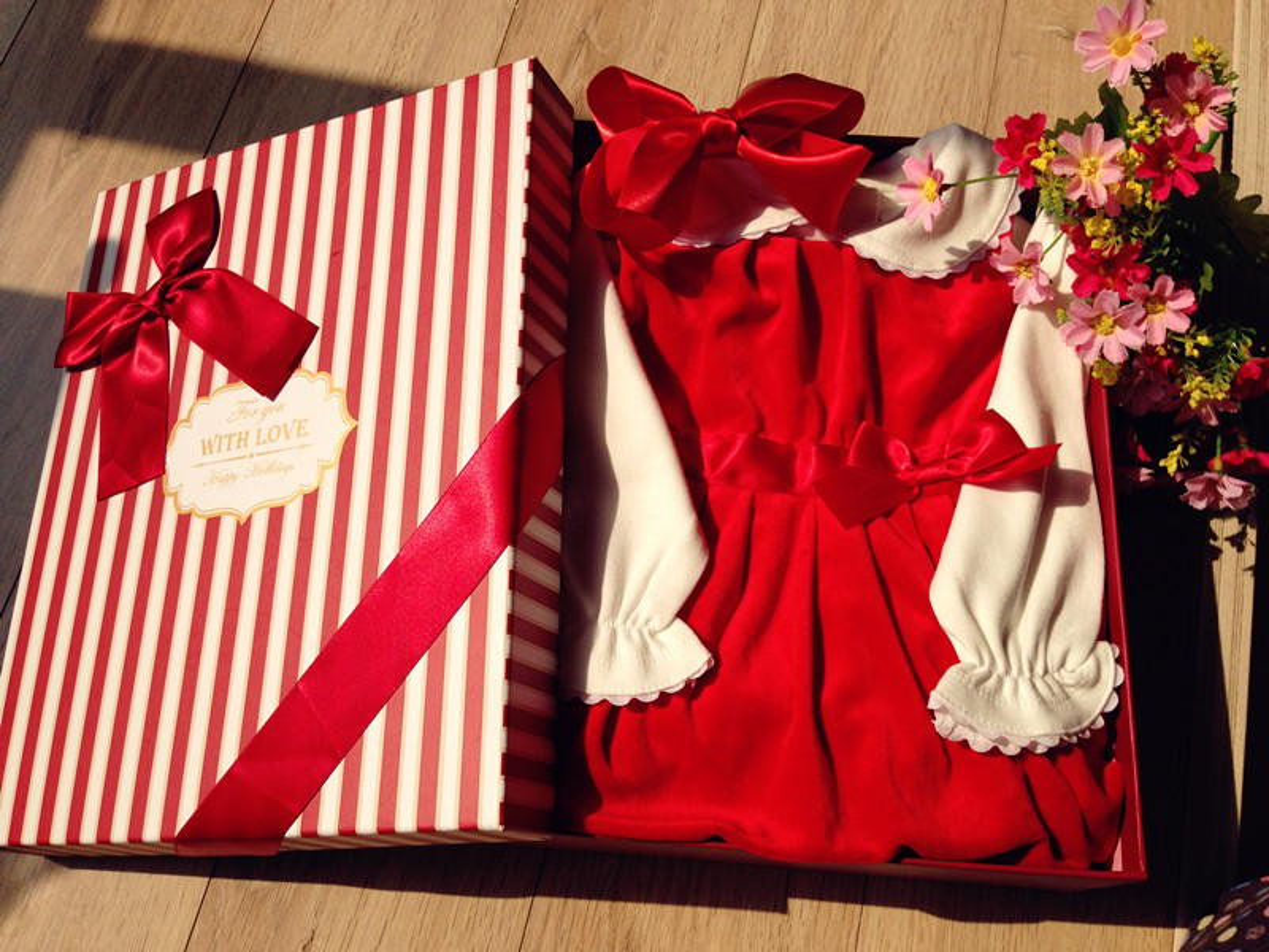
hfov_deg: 55.4
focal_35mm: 33
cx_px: 634
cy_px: 476
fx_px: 1210
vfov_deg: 42.9
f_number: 2.4
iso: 50
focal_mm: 4.13
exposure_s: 1/951
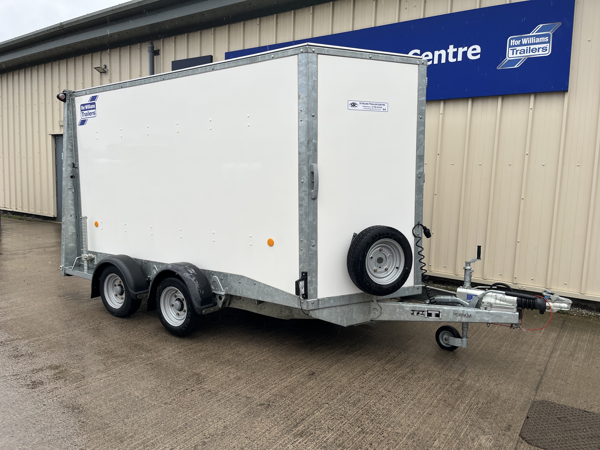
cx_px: 300
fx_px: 451
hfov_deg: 67.3
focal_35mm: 26
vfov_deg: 53.1
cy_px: 225
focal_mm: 5.1
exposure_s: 1/314
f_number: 1.6
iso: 50
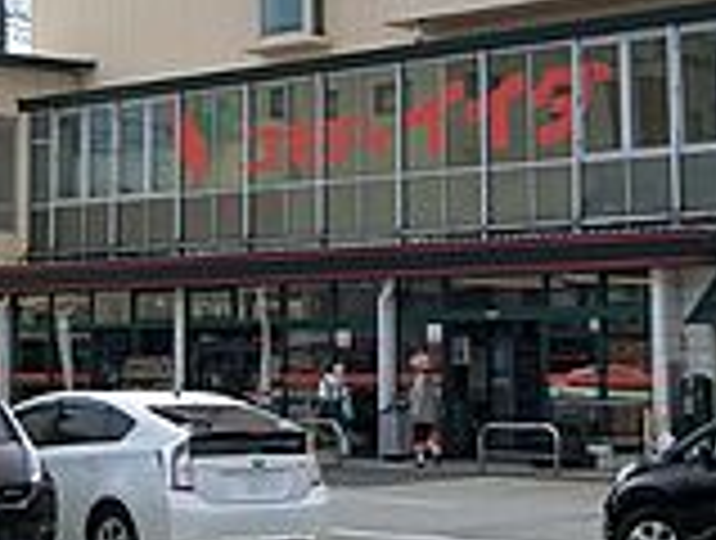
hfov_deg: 18.7
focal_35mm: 105
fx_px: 2177
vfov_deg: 14.1
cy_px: 128
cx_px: 419
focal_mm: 5.7
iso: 100
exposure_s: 1/320
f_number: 7.8
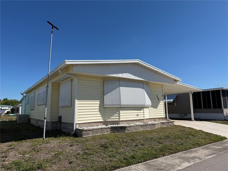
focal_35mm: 24
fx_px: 158
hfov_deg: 71.6
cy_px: 86
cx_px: 114
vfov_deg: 56.8
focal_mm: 6.76
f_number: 1.78
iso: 80
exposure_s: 1/7353
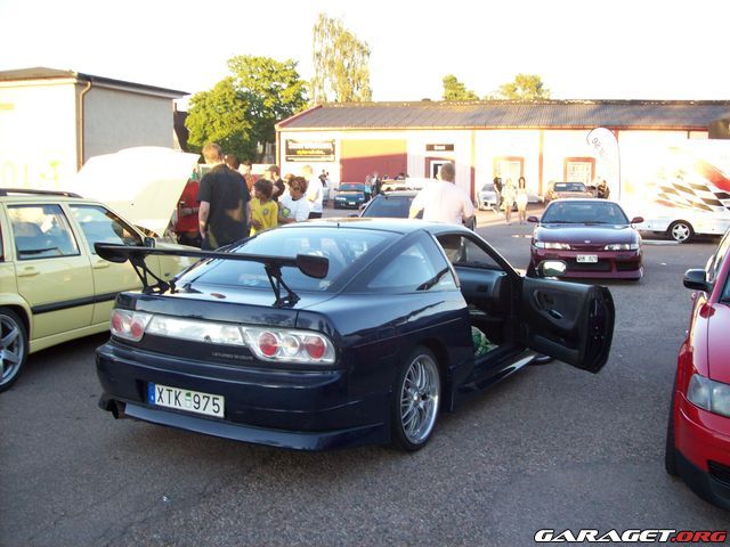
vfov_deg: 39.7
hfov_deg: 51.4
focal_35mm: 36
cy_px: 274
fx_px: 759
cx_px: 365
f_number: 2.7
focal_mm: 6
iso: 80
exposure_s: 1/96.4
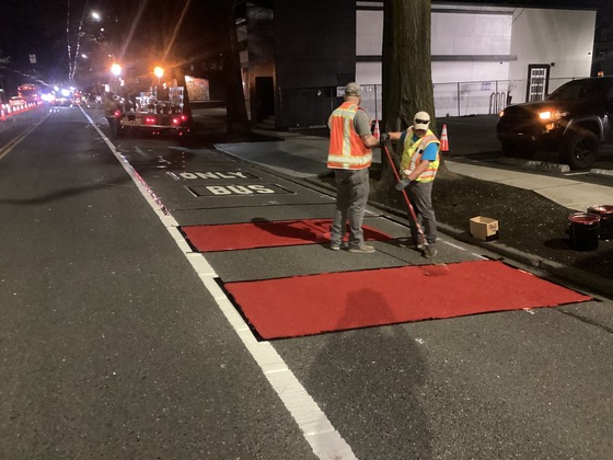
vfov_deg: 45.4
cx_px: 306
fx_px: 549
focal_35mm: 31
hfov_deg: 58.4
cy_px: 230
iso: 640
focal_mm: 3.3
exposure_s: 1/17
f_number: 2.4
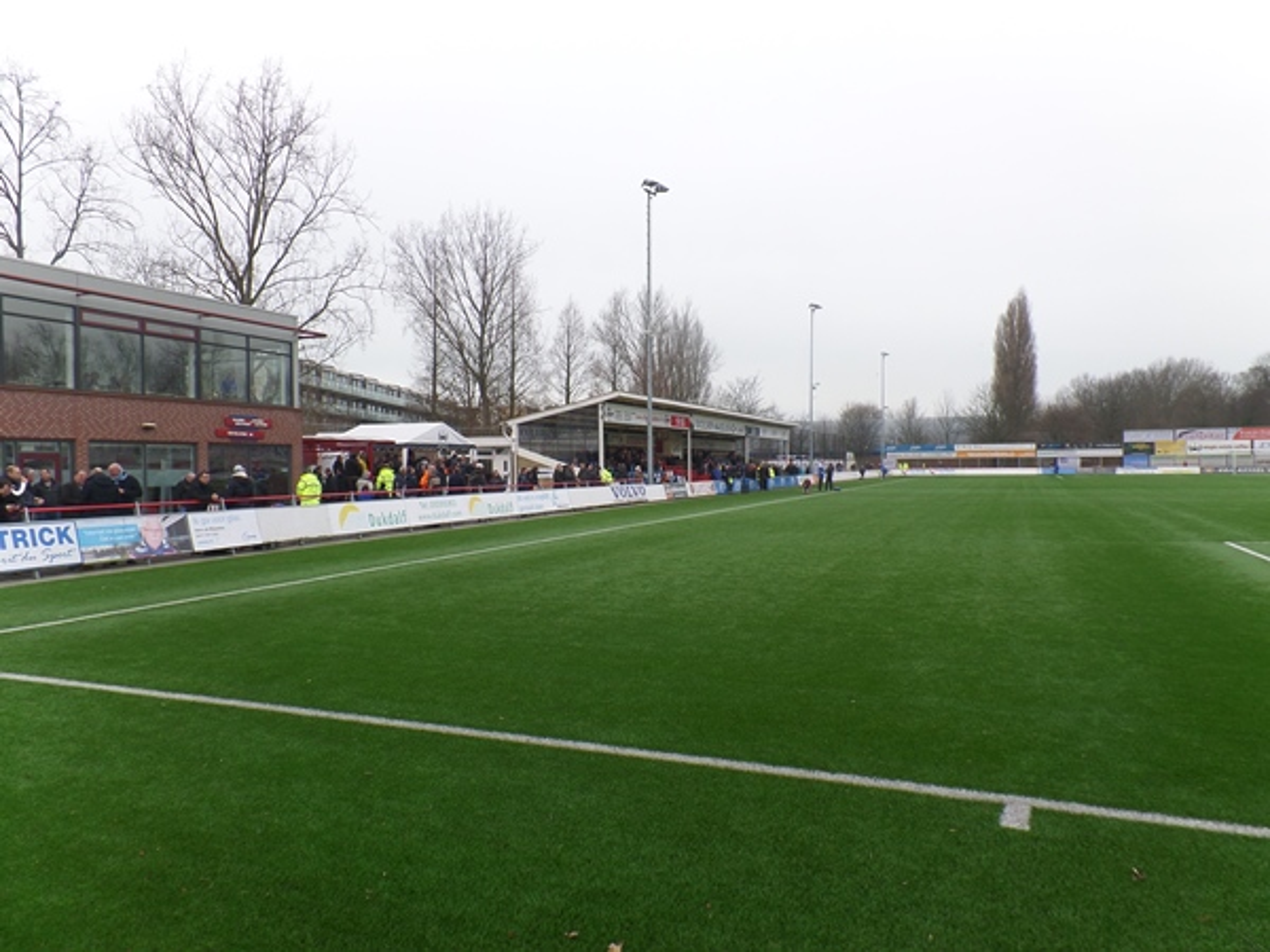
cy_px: 476
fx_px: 844
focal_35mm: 23
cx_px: 635
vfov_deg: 58.9
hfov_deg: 73.9
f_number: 3.5
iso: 100
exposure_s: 1/180
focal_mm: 4.1
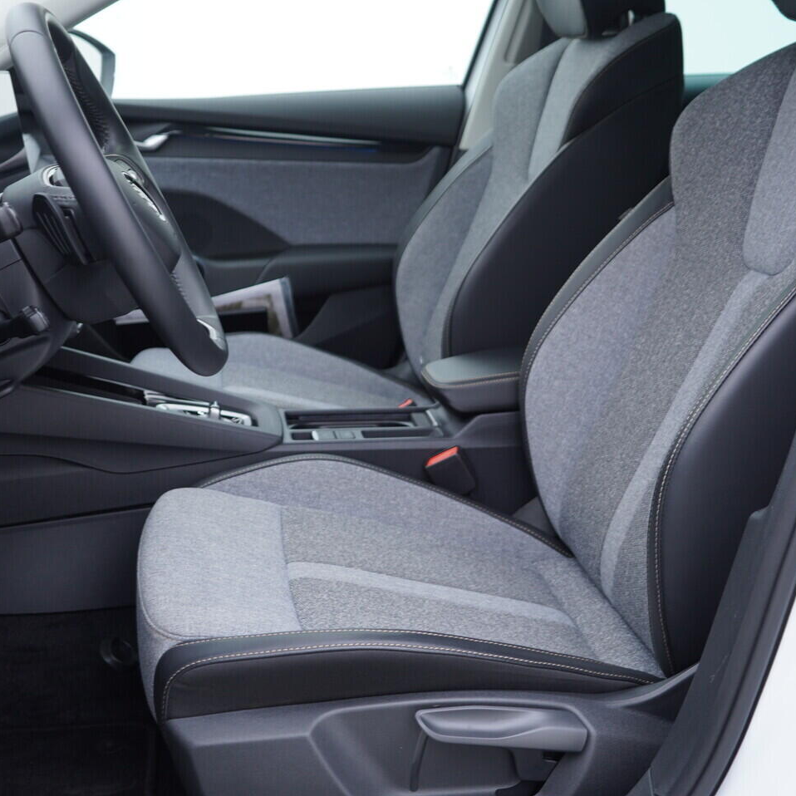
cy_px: 398
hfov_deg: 36.8
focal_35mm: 46
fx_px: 1197
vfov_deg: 36.8
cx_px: 396
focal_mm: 24
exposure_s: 1/40
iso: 125
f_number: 2.8
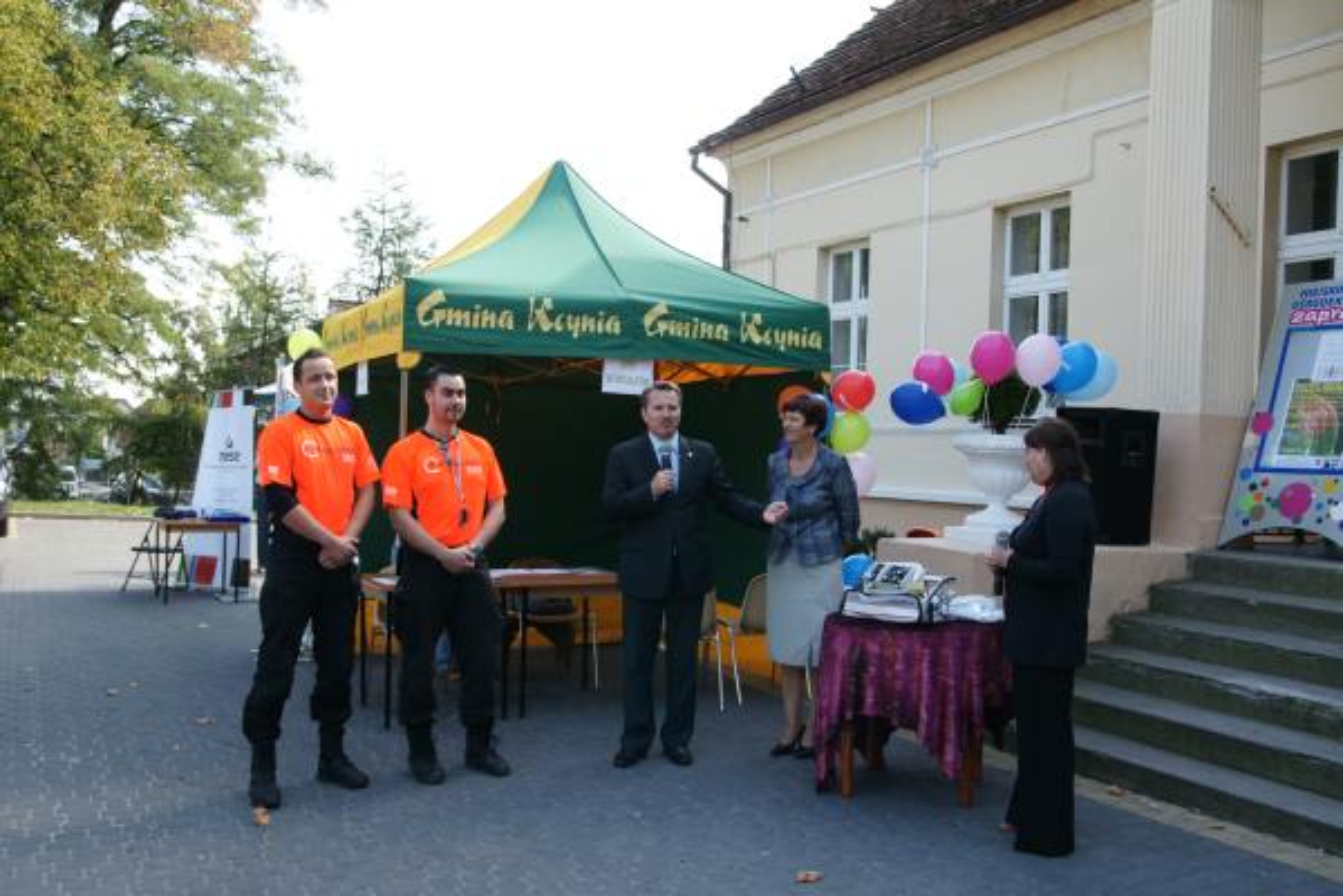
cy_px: 448
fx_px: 1231
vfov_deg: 40.0
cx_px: 672
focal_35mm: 33
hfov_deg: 57.2
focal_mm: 22
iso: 200
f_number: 7.1
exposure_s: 1/100
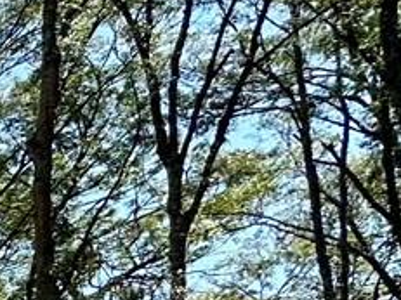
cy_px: 576
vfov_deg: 13.4
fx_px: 1123
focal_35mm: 97
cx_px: -847
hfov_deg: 11.0
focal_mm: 2.22
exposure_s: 1/790
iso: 40
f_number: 2.2
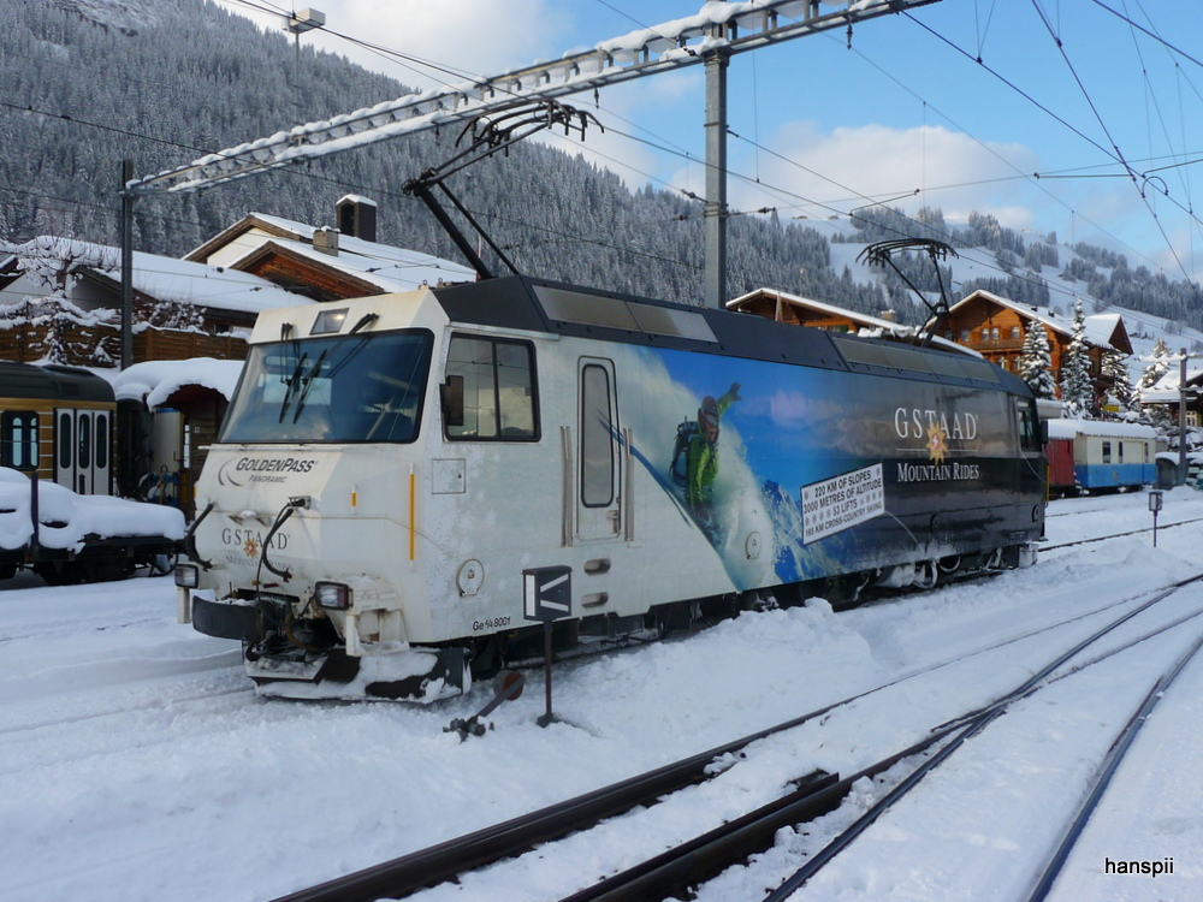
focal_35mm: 32
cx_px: 602
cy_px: 451
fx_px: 1112
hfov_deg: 56.8
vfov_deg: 44.2
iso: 100
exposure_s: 1/500
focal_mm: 5.3
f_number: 3.5
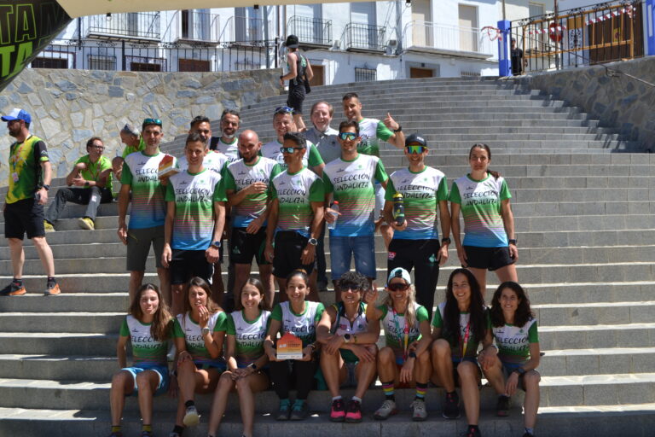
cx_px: 328
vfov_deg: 28.1
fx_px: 873
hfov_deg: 41.1
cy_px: 218
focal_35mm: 48
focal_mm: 32
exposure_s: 1/250
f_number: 8
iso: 100
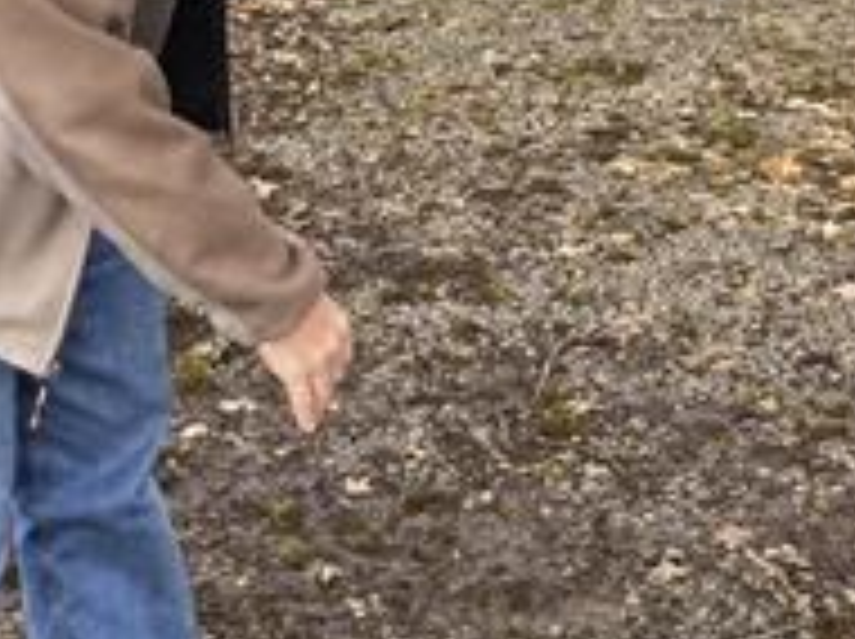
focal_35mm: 96
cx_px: 302
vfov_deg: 15.4
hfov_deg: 20.4
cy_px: 248
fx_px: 2368
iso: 20
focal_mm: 3.99
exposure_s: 1/252
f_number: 1.8
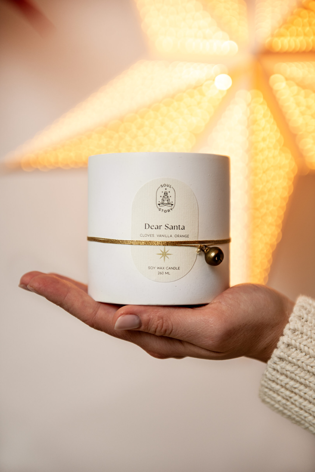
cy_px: 236
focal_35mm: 62
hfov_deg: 21.9
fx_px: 813
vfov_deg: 32.4
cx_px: 158
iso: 400
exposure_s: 1/100
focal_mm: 62
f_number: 2.8
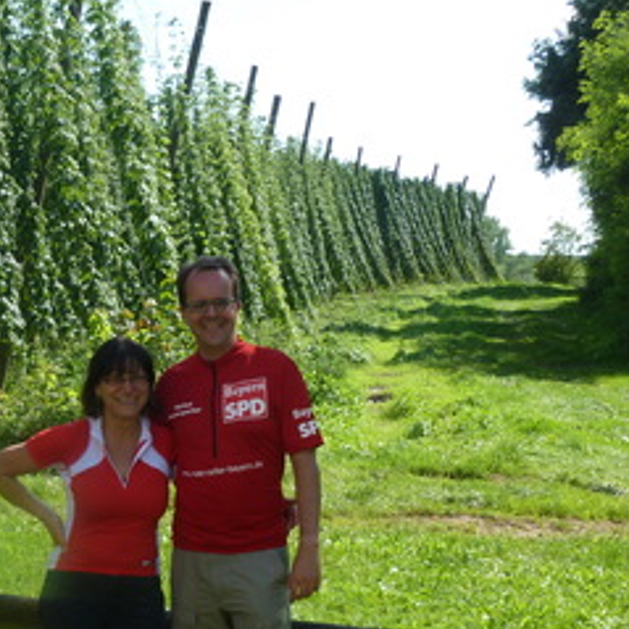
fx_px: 1460
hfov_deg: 23.9
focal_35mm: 71
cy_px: 458
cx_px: 124
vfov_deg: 24.1
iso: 80
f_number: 3.6
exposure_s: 1/320
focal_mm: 6.5
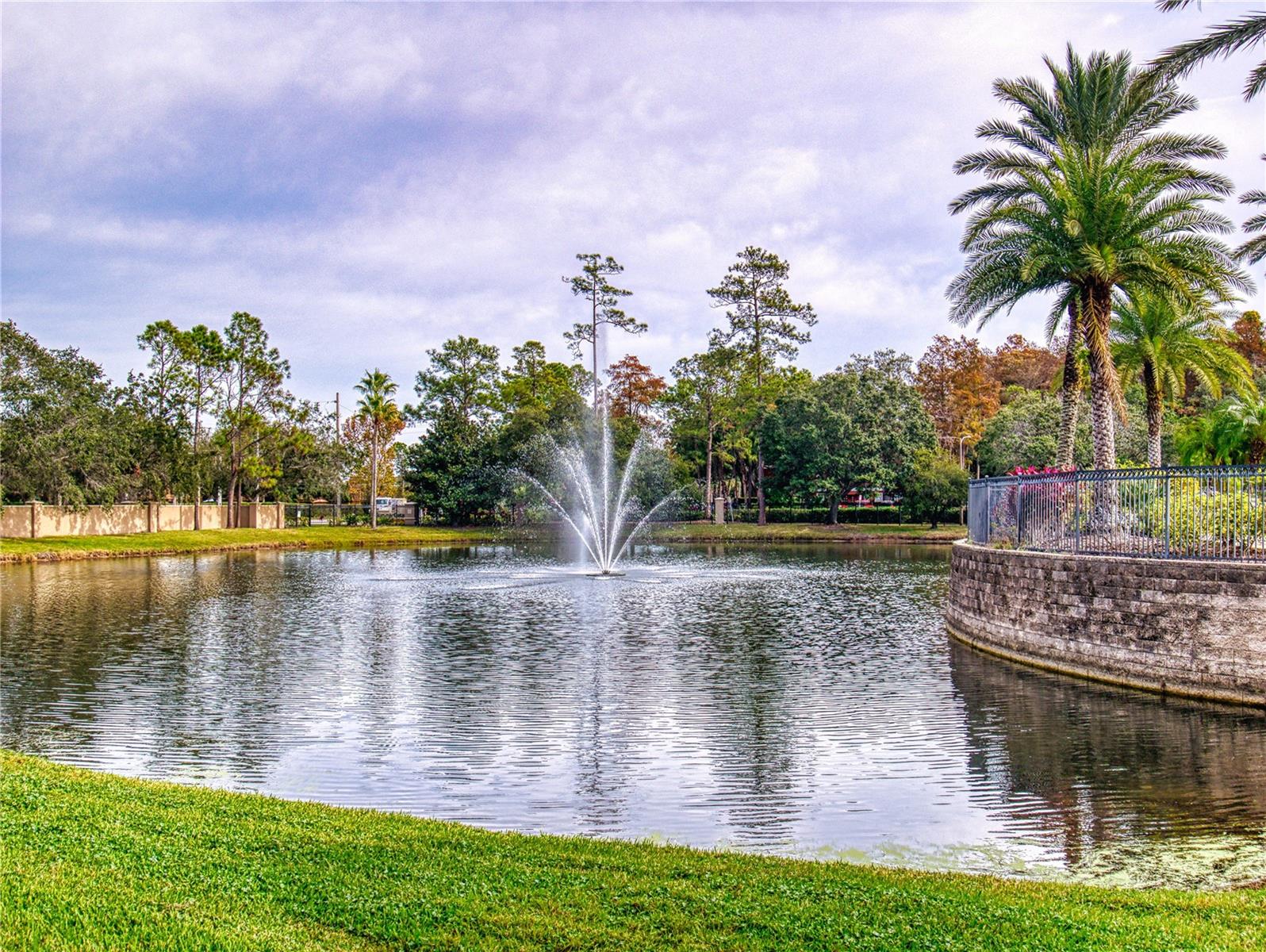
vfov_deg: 39.7
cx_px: 633
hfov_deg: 51.3
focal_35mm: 36
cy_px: 476
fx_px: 1318
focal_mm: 18
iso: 200
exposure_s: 1/160
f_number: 8
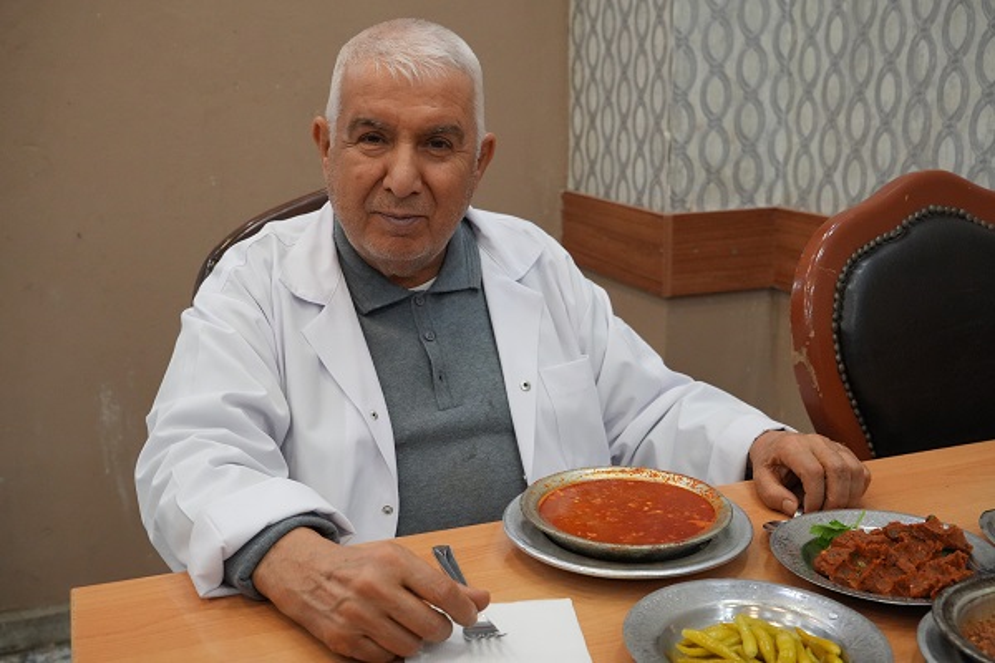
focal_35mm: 39
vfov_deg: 34.2
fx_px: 1078
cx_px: 498
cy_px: 332
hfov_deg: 49.6
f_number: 6.3
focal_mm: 39
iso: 6400
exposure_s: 1/320
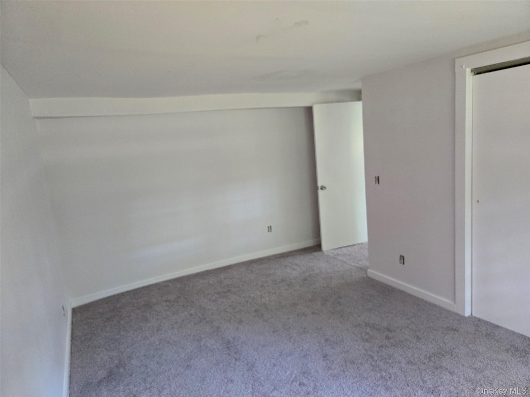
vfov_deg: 58.9
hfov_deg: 73.9
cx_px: 265
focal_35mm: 23
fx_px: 352
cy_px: 198
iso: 640
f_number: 1.8
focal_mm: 5.4
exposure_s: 1/60
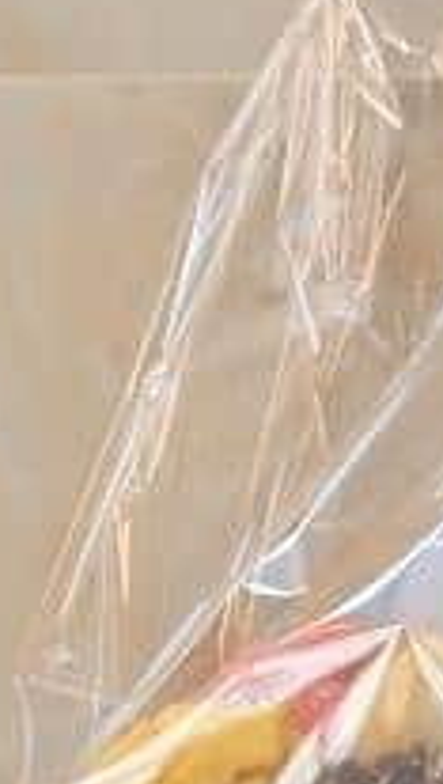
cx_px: 1586
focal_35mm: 202
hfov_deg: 5.5
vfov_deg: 10.6
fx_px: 4203
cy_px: 28
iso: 320
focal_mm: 39
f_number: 4
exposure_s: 1/200
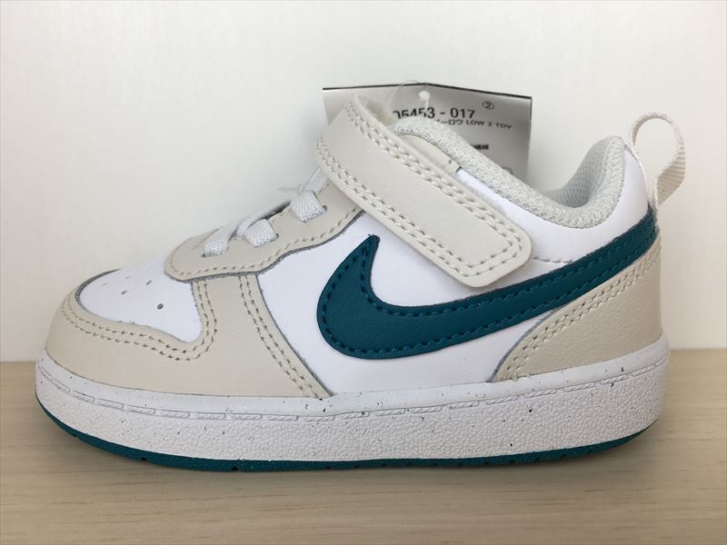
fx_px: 609
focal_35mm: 29
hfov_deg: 61.7
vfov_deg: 48.2
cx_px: 364
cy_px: 272
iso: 25
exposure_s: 1/124
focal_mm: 4.15
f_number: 2.2
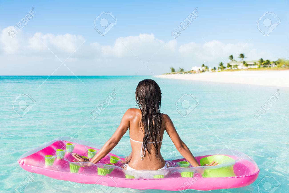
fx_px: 249
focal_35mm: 31
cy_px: 96
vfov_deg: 42.3
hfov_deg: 60.3
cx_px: 144
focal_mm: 31
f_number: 3.5
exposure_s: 1/1250
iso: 100
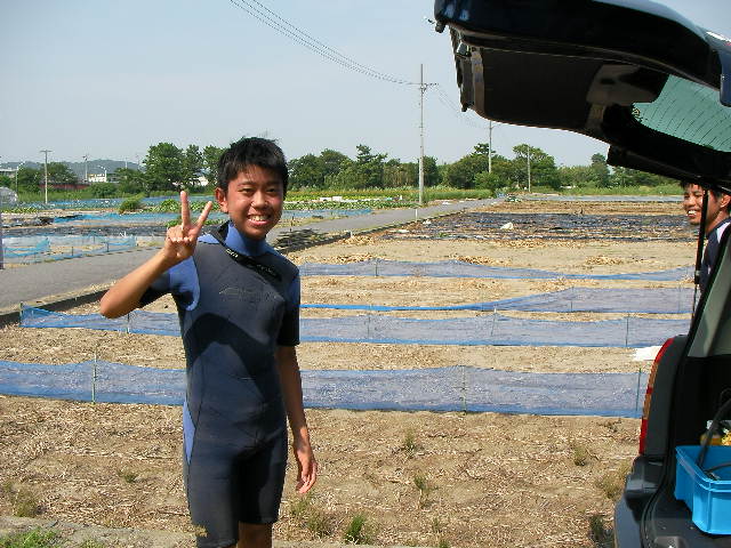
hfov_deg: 49.0
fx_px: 802
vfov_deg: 37.7
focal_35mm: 38
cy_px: 274
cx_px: 366
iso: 50
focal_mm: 6.3
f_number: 4.5
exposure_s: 1/490
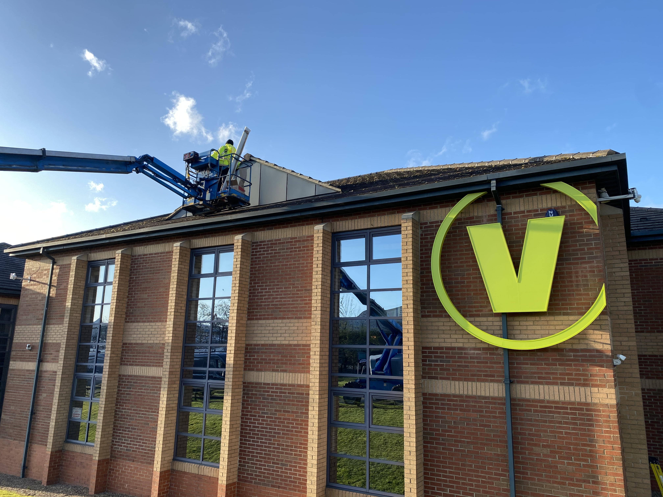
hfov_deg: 67.3
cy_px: 248
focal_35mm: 26
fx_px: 498
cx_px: 332
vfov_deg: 53.1
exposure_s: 1/1147
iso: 32
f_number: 1.8
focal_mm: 4.25
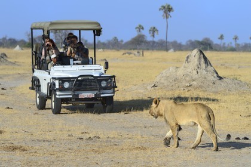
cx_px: 126
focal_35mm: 220
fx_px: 1534
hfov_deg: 9.4
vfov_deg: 6.2
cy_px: 84
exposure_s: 1/640
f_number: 11
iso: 400
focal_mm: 220
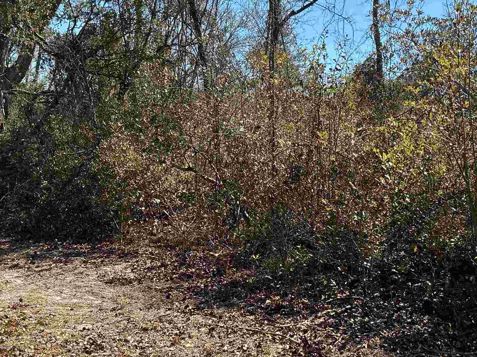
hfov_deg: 35.5
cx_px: 276
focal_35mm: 54
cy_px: 96
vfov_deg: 26.7
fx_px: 744
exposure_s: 1/1279
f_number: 1.8
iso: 25
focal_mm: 3
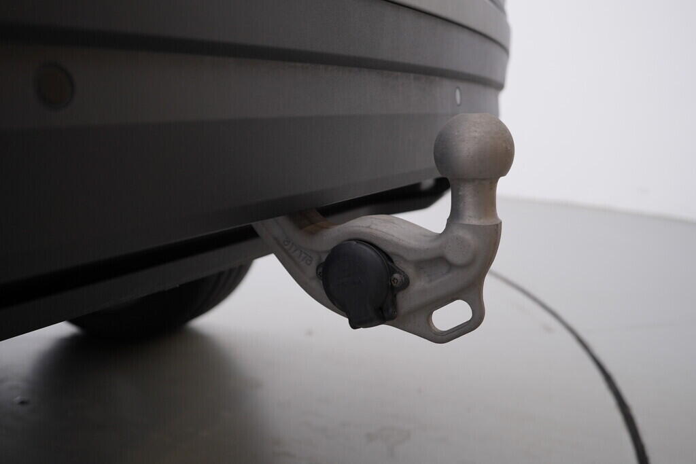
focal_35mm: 36
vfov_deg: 36.9
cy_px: 232
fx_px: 696
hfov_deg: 53.1
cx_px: 348
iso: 125
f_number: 4
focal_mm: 24
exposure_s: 1/80
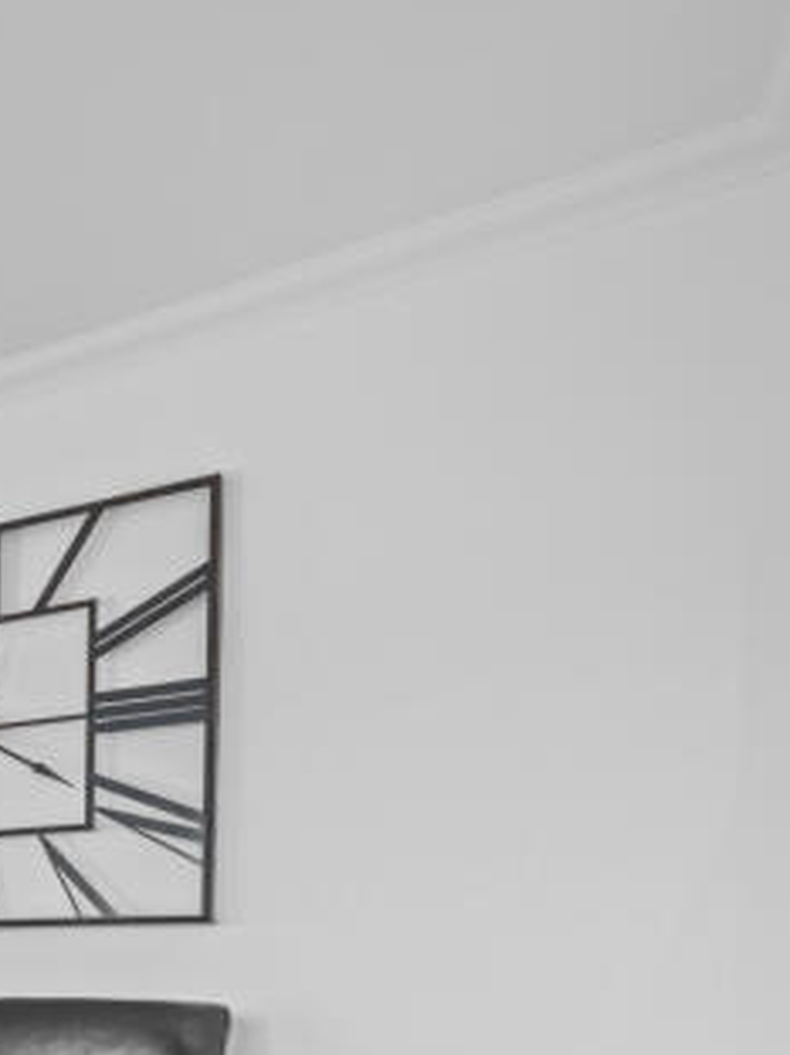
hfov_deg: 20.5
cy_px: 982
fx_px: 1157
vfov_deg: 43.9
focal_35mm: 38
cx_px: -729
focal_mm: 12
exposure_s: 1/1.67
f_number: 14
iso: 800
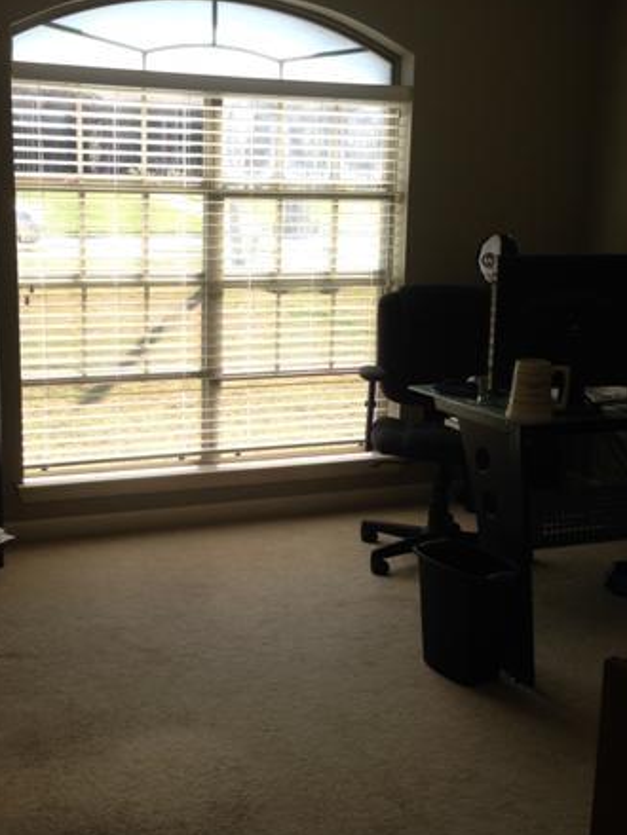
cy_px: 397
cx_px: 234
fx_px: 1087
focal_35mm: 45
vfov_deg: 42.1
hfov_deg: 32.0
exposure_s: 1/280
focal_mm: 4.12
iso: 50
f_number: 2.4
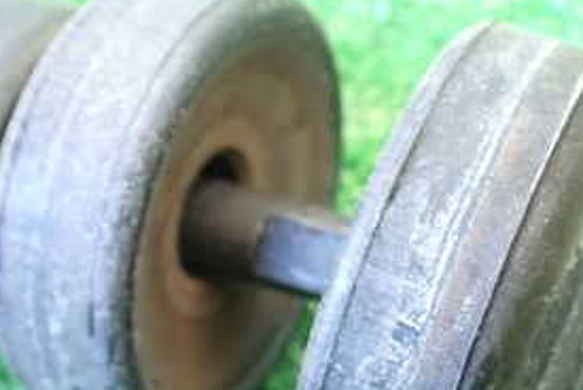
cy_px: 229
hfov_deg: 29.5
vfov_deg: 20.0
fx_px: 1102
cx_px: 350
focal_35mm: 68
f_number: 2.3
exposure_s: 1/30
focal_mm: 5.4
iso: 1600
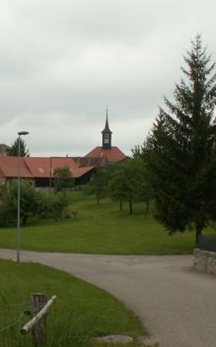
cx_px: 80
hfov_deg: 21.6
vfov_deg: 34.0
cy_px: 168
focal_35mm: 60
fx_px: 566
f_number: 8
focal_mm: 5.86
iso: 50
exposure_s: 1/100
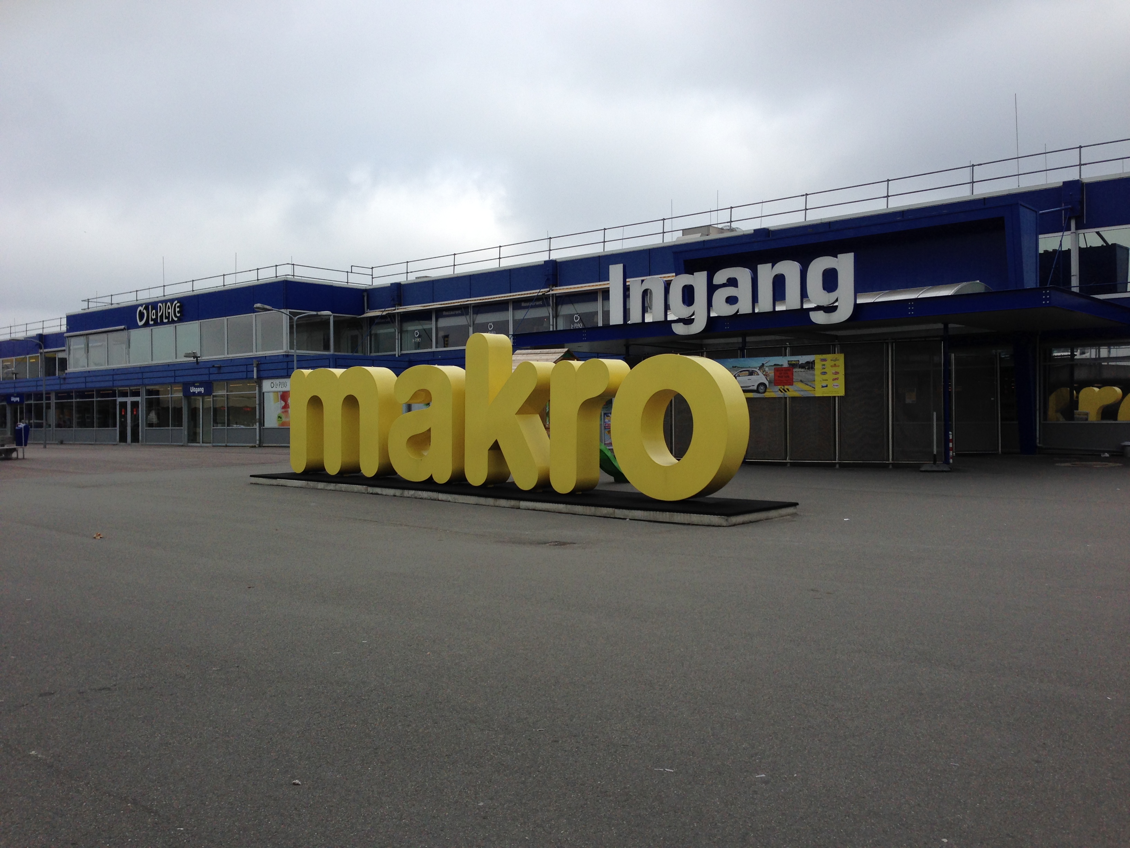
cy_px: 424
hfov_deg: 55.4
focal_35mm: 33
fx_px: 1077
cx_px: 565
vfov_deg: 42.9
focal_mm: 4.12
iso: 50
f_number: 2.4
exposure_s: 1/1063
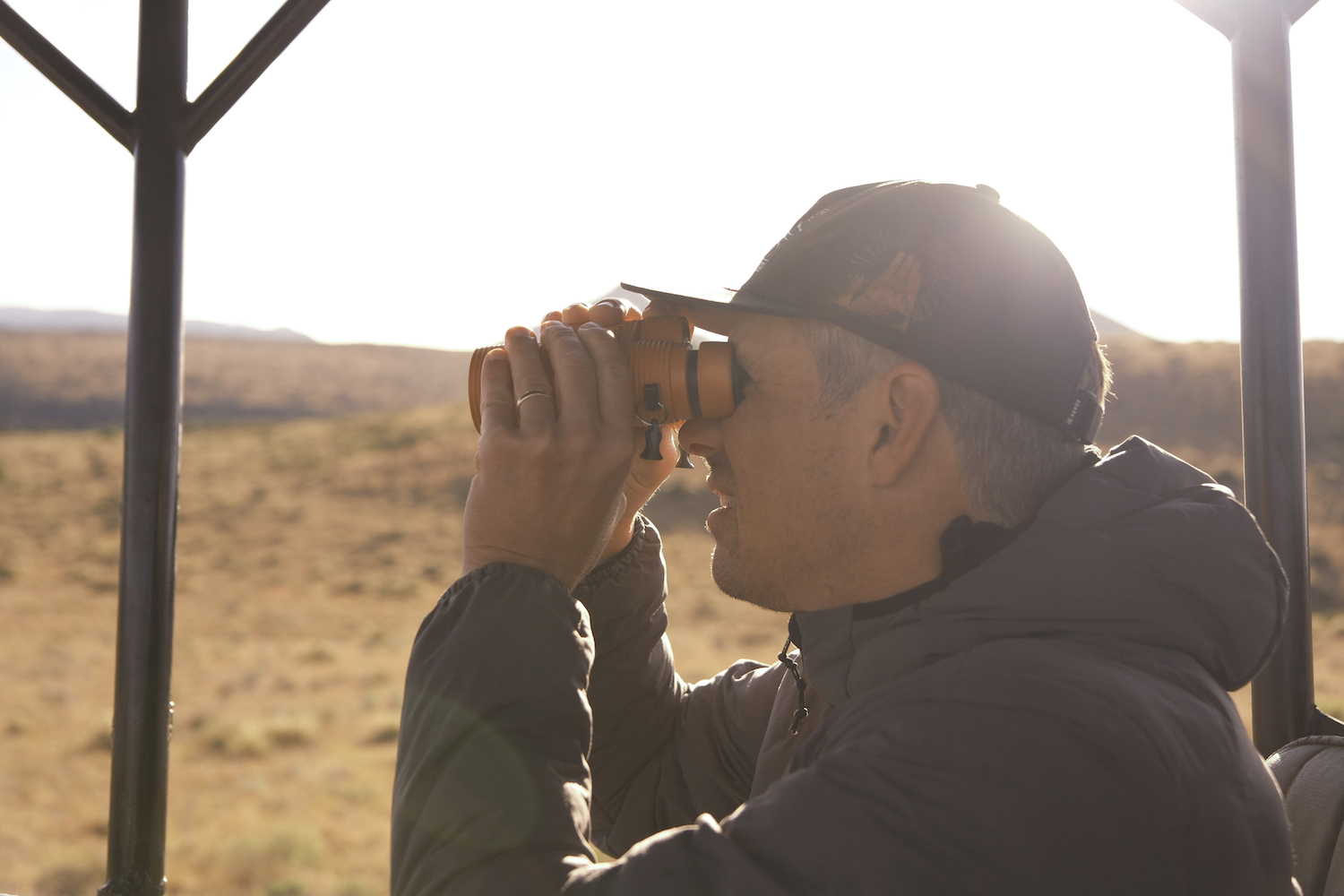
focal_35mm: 44
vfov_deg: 30.5
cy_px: 448
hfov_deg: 44.5
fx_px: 1643
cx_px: 672
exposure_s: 1/2700
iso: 400
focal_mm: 29
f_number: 2.8
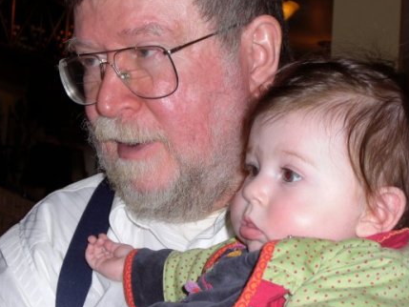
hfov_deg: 21.3
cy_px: 146
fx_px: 1087
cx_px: 193
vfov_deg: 16.1
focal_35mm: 92
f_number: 4.1
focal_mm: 12.8
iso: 100
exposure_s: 1/60
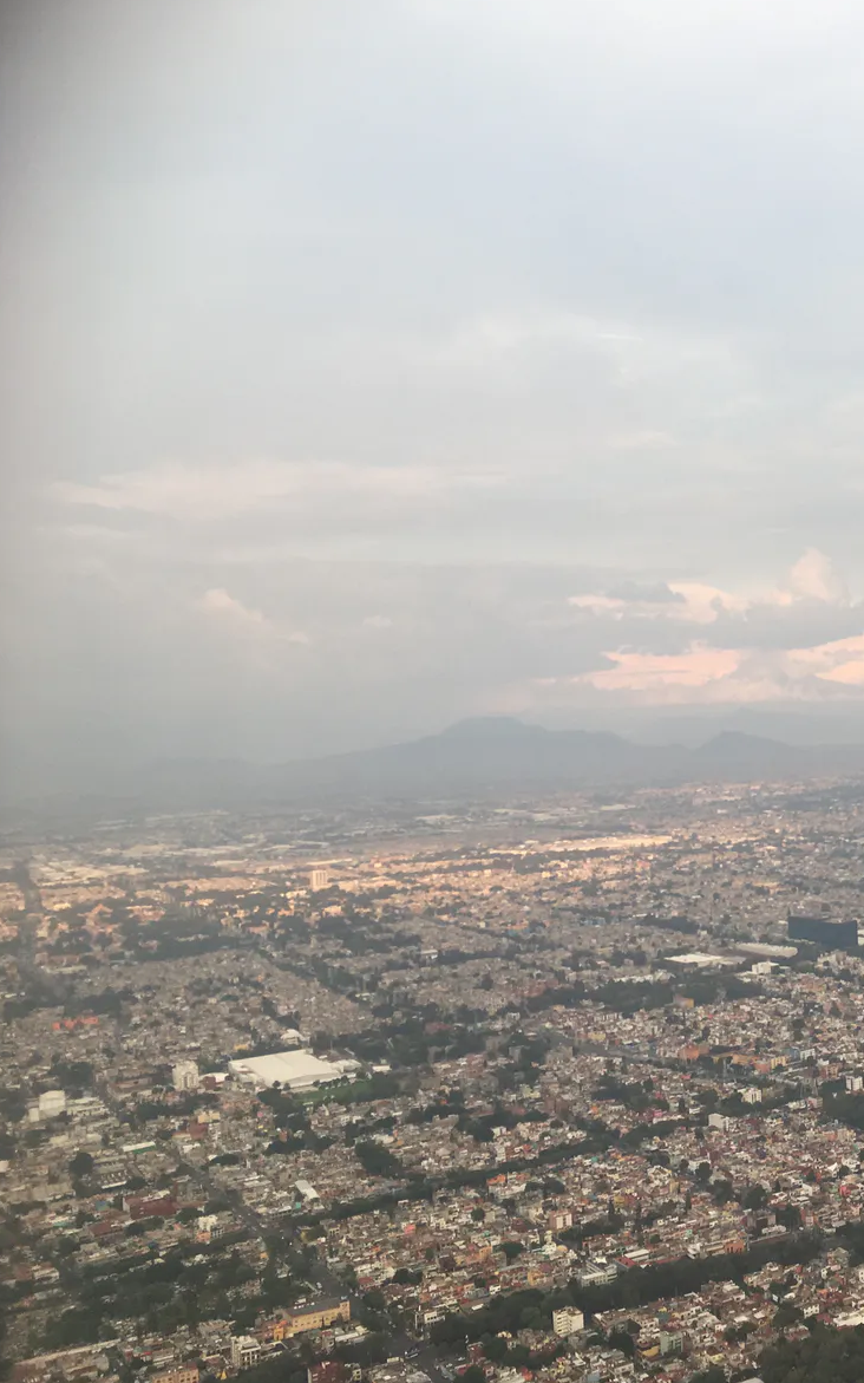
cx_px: 927
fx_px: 1582
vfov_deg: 47.2
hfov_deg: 28.1
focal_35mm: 42
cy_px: 700
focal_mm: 4.15
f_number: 2.2
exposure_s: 1/203
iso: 25
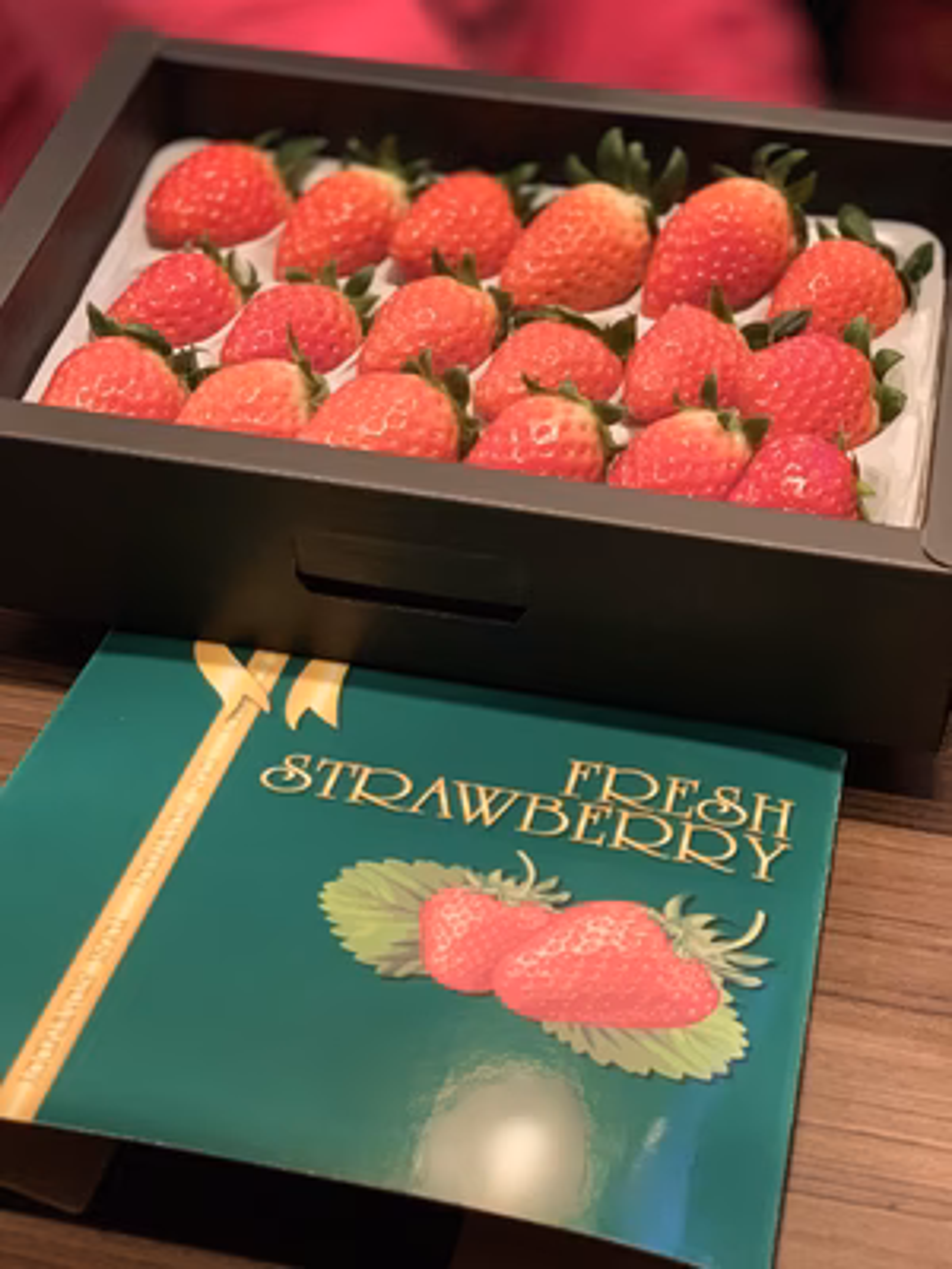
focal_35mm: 52
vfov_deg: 36.8
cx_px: 476
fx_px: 1907
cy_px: 634
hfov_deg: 28.0
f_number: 2.4
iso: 500
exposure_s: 1/40
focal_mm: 6
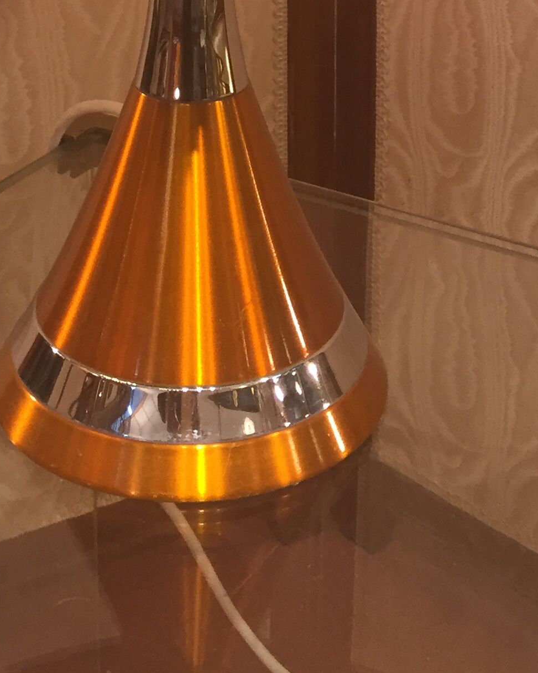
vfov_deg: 22.8
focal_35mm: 76
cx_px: 208
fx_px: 1512
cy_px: -162
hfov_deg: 20.1
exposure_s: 1/33
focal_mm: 4.15
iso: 64
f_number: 2.2
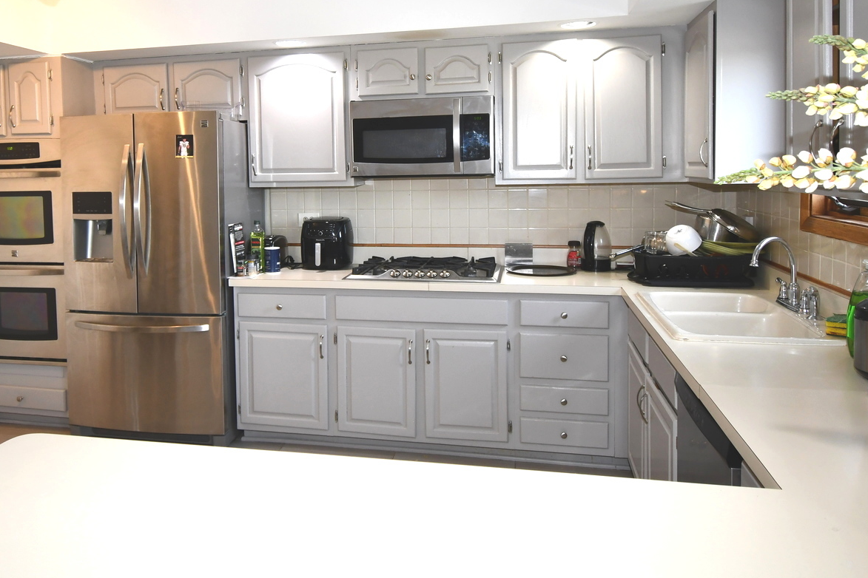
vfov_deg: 44.4
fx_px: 699
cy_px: 202
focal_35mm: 29
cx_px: 362
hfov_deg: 63.3
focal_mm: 14
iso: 500
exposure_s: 1/60
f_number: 5
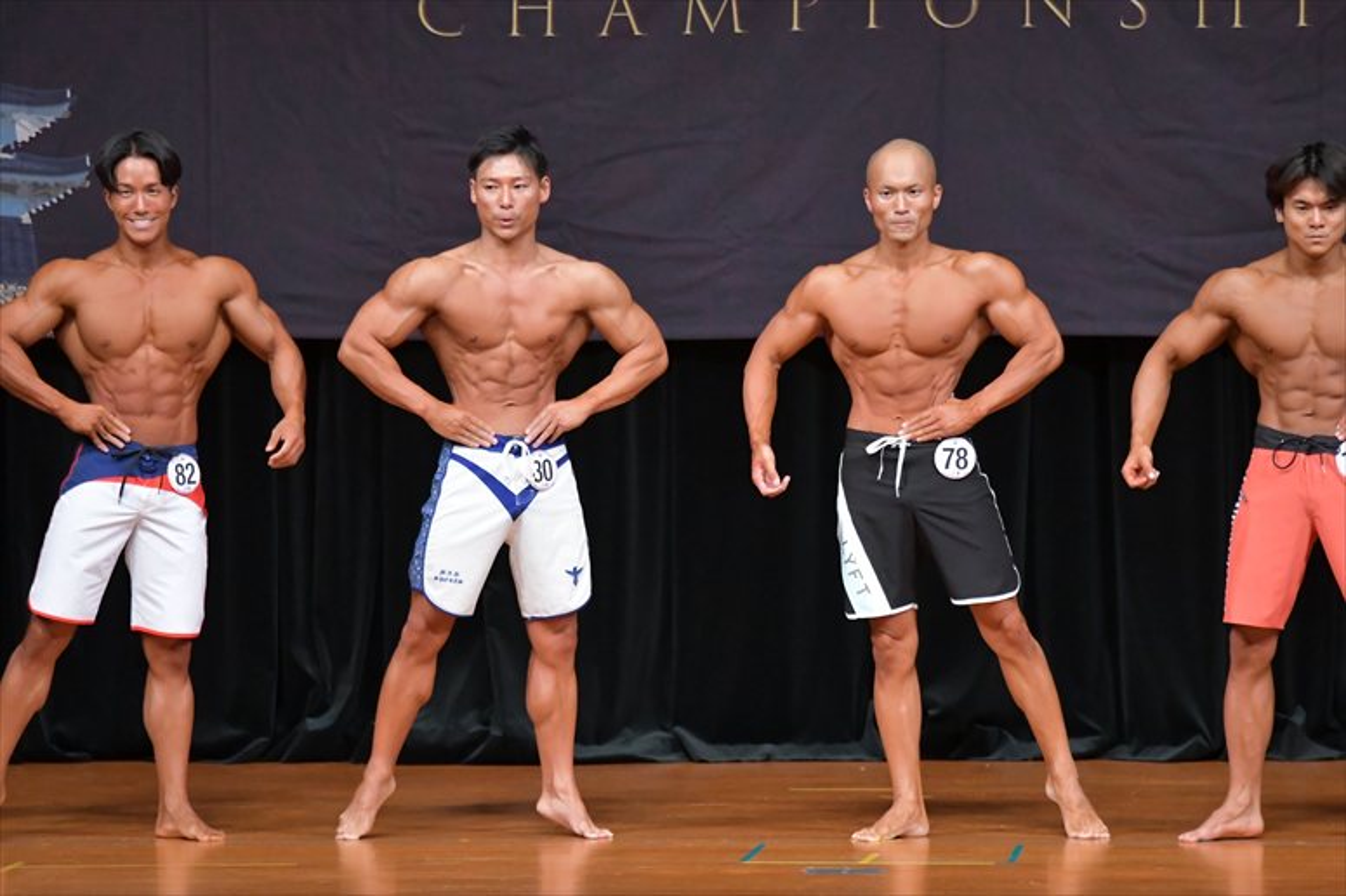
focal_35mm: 270
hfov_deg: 7.6
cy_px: 448
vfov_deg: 5.1
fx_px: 10090
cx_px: 673
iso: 5000
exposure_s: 1/400
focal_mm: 180
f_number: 5.6
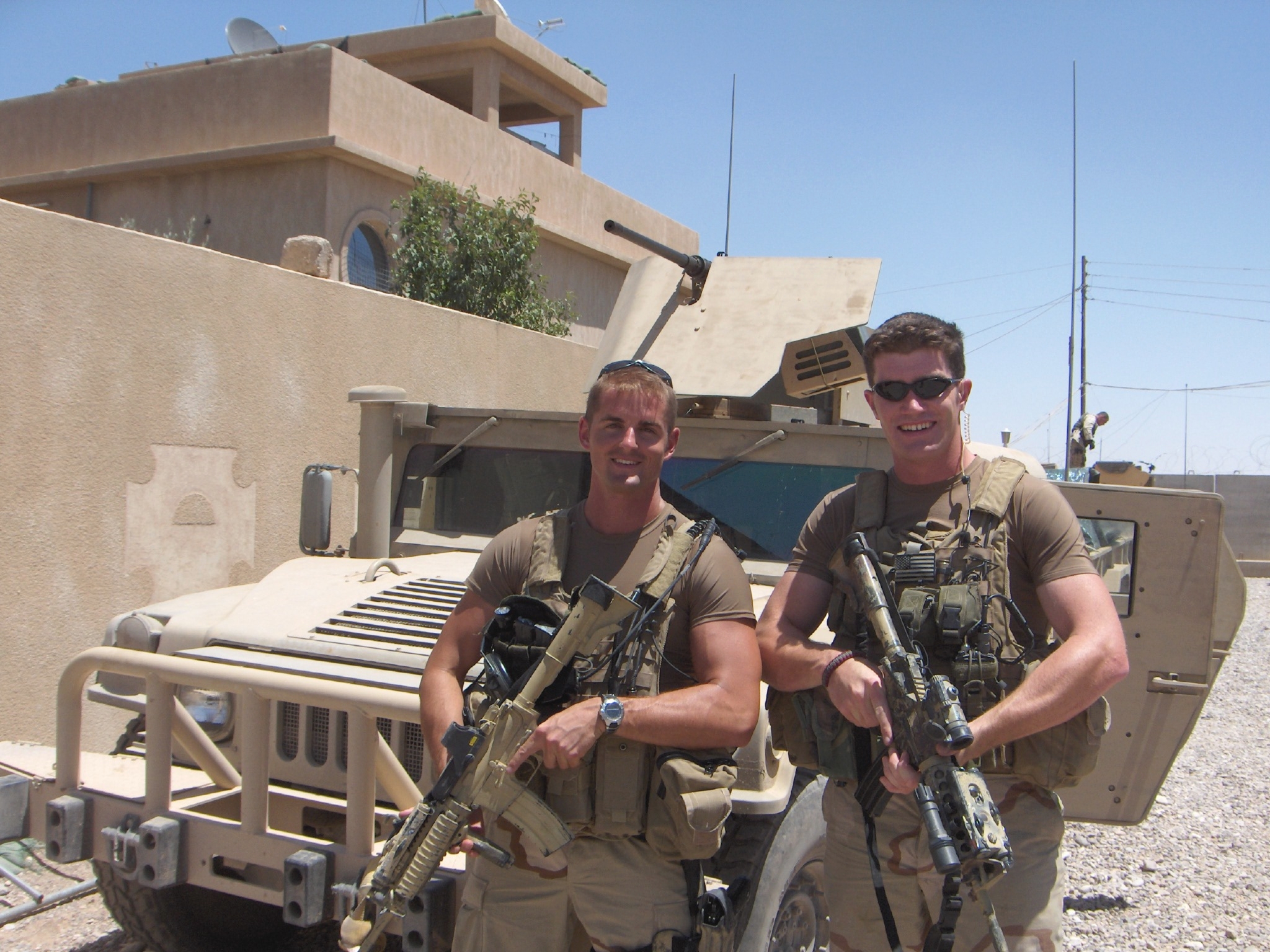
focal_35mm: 39
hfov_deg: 47.9
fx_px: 1431
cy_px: 476
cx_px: 635
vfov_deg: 36.8
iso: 100
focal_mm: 8
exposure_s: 1/719
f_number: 4.8
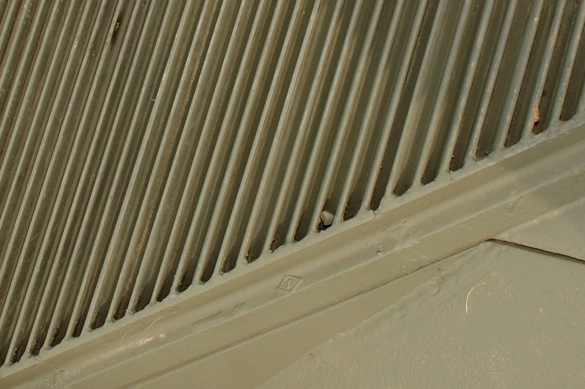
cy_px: -130
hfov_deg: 22.4
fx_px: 1477
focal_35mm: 91
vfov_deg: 14.3
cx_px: 220
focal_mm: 20
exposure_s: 1/200
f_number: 7.1
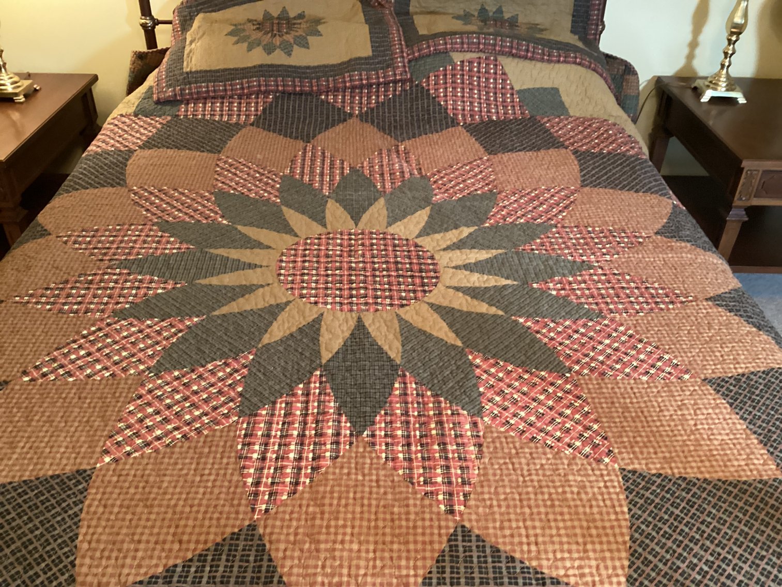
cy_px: 294
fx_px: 700
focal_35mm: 31
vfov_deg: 45.4
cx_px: 391
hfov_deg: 58.3
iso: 400
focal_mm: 3.3
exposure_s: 1/30
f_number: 2.4
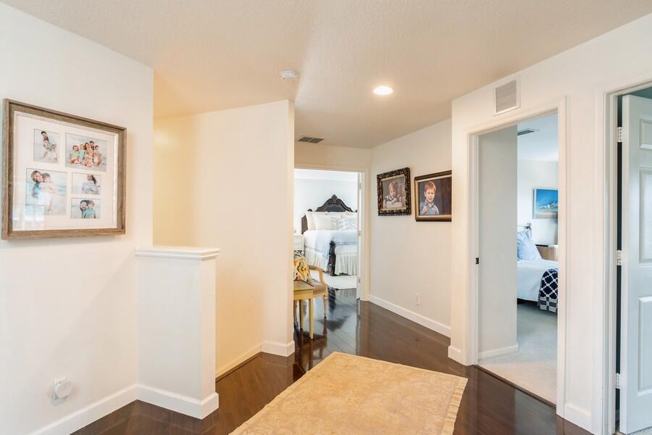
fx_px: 326
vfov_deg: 67.4
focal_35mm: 18
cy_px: 218
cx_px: 326
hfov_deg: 90.0
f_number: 8
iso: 200
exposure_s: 1/2
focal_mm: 12
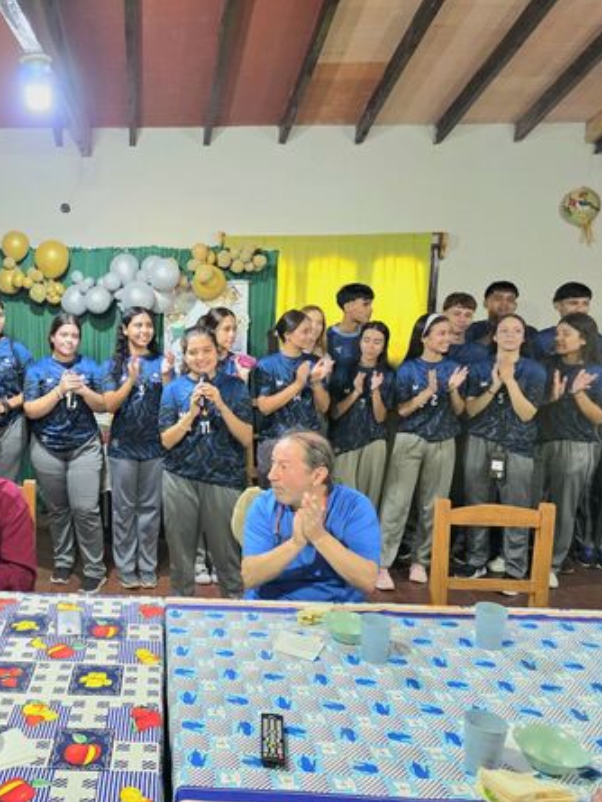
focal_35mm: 31
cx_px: 117
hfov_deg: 43.3
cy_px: 404
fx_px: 718
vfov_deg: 58.3
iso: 640
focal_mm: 6.3
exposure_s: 1/101
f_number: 1.7
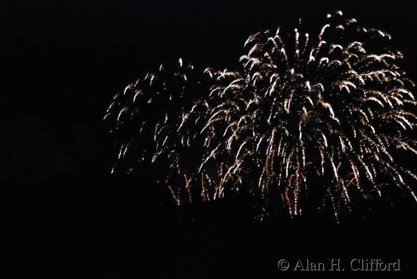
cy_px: 140
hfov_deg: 19.4
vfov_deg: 13.1
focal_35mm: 105
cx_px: 208
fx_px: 1217
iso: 1600
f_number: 5
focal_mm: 70
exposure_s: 1/8
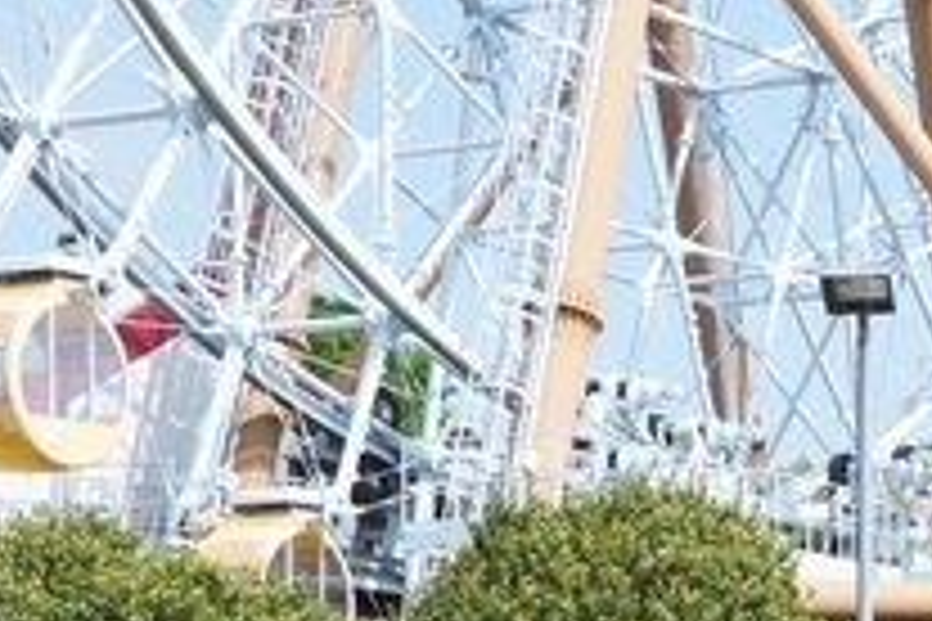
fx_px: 3547
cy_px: 650
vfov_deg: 9.9
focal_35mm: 137
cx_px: 1121
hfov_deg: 14.5
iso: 1000
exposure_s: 1/400
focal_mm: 33
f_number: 16
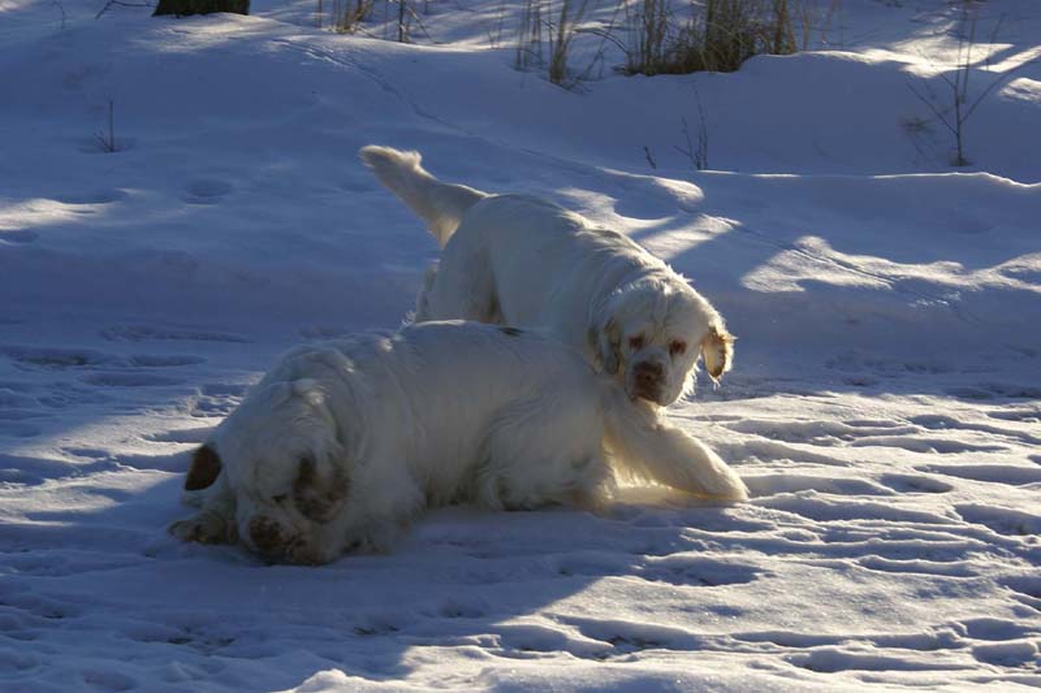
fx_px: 3035
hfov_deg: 19.5
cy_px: 346
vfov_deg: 13.0
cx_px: 520
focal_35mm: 105
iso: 100
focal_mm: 70
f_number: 8
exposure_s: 1/250
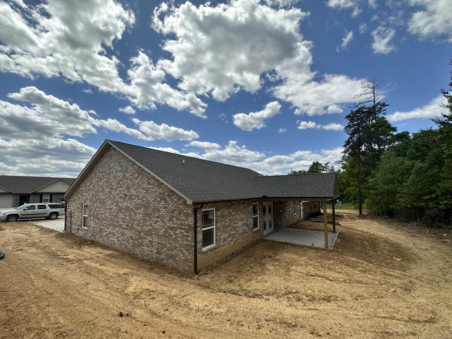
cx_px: 223
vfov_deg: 81.7
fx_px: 196
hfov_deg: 98.2
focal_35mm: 15
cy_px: 178
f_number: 2.2
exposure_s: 1/2618
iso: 50
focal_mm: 2.22
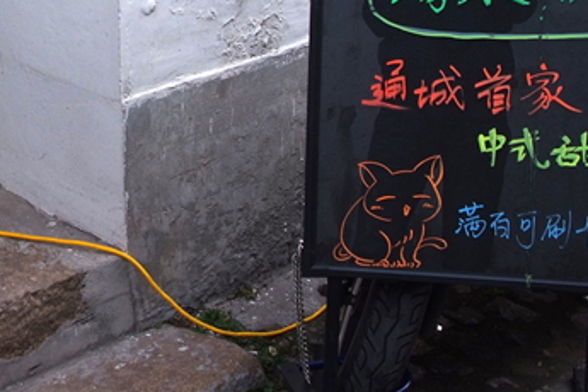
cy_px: 99
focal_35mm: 125
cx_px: 34
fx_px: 2042
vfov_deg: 10.9
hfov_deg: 16.1
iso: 200
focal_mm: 32
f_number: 6.3
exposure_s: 1/142
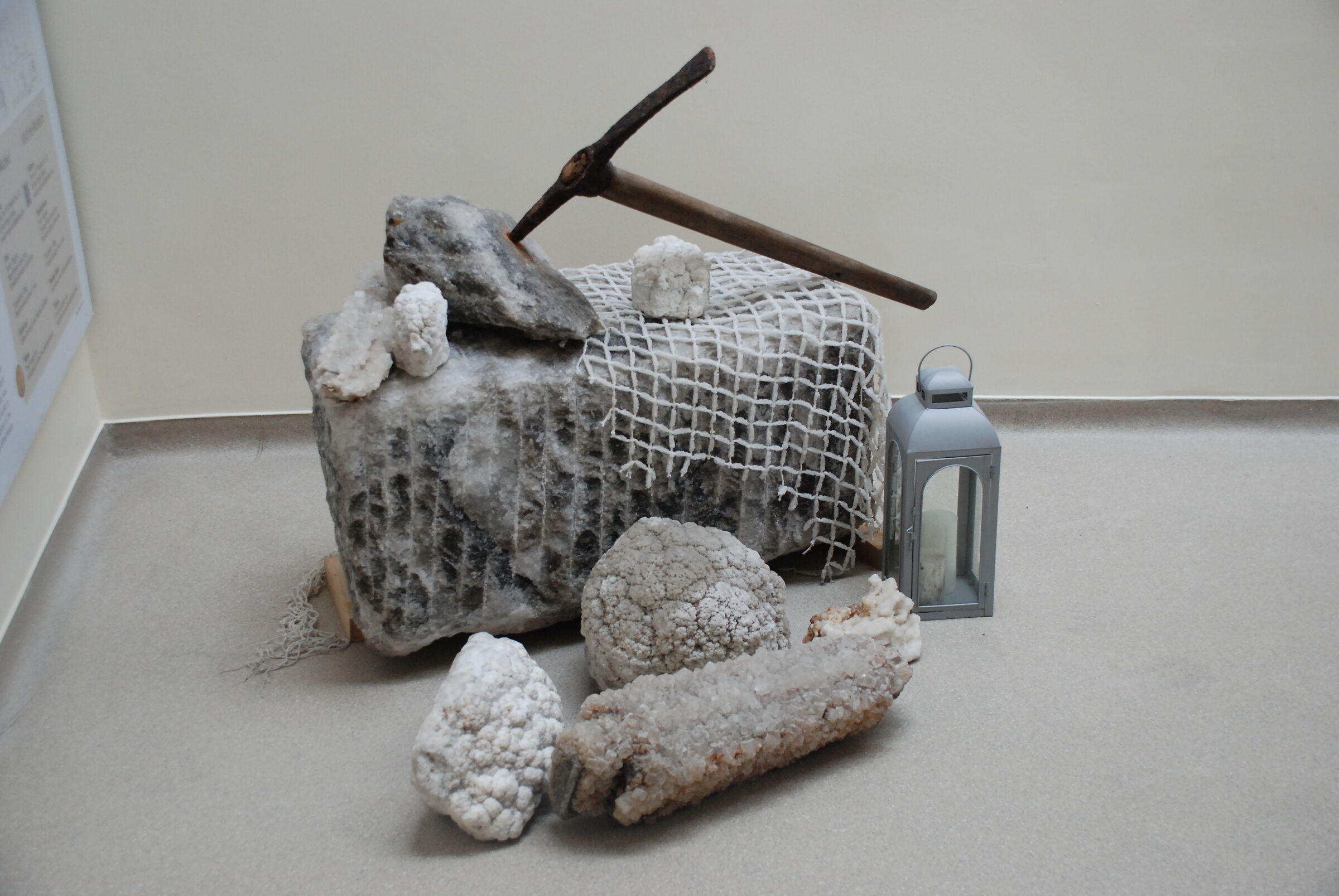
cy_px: 448
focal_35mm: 46
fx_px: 1732
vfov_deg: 29.0
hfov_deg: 42.3
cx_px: 670
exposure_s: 1/100
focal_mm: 31
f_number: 5
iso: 800
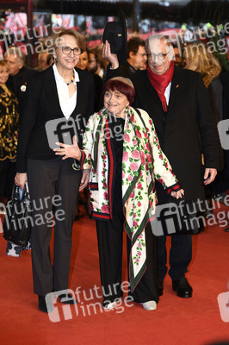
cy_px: 172
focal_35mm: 70
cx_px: 114
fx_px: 669
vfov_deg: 28.9
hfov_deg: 19.4
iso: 1250
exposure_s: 1/320
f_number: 3.5
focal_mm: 70
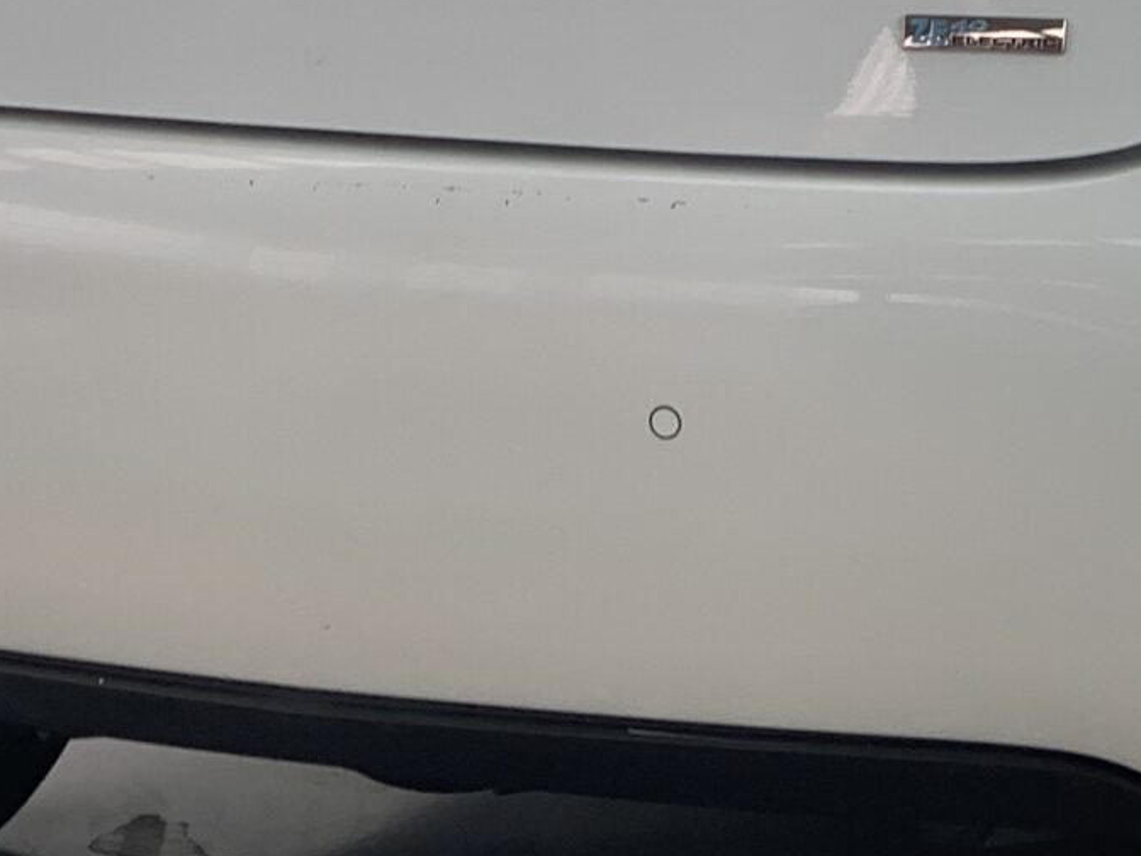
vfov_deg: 7.4
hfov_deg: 9.9
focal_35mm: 198
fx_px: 6526
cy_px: -307
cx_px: 1024
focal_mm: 6
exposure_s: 1/58
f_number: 2.4
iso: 16
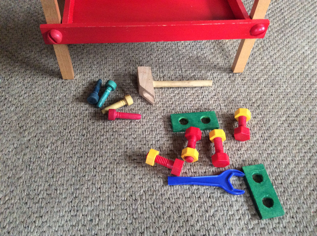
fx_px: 293
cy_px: 118
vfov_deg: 44.1
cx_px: 158
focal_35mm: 32
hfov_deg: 56.9
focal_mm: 3.3
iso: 250
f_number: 2.4
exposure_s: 1/25
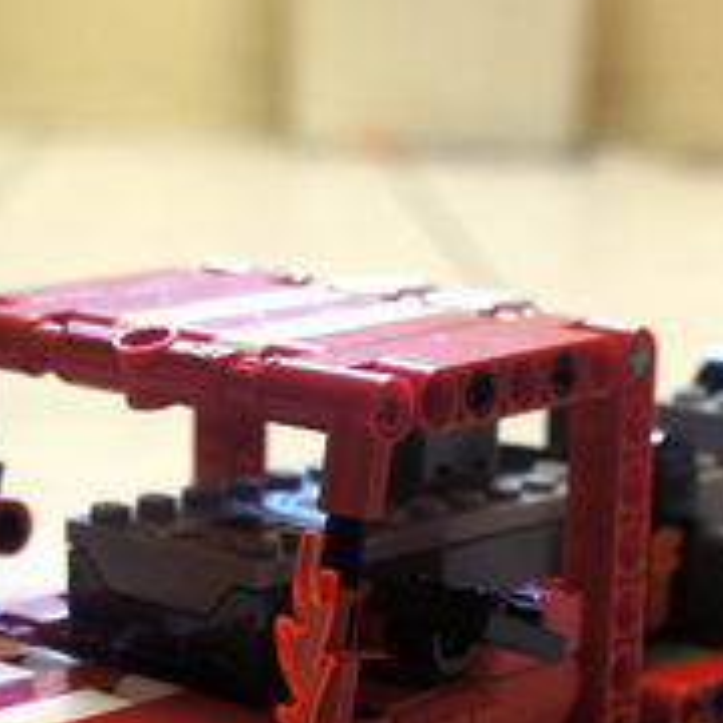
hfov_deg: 17.0
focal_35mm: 102
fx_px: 2410
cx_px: 494
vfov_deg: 16.5
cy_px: 807
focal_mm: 18
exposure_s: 1/30
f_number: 3.5
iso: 500
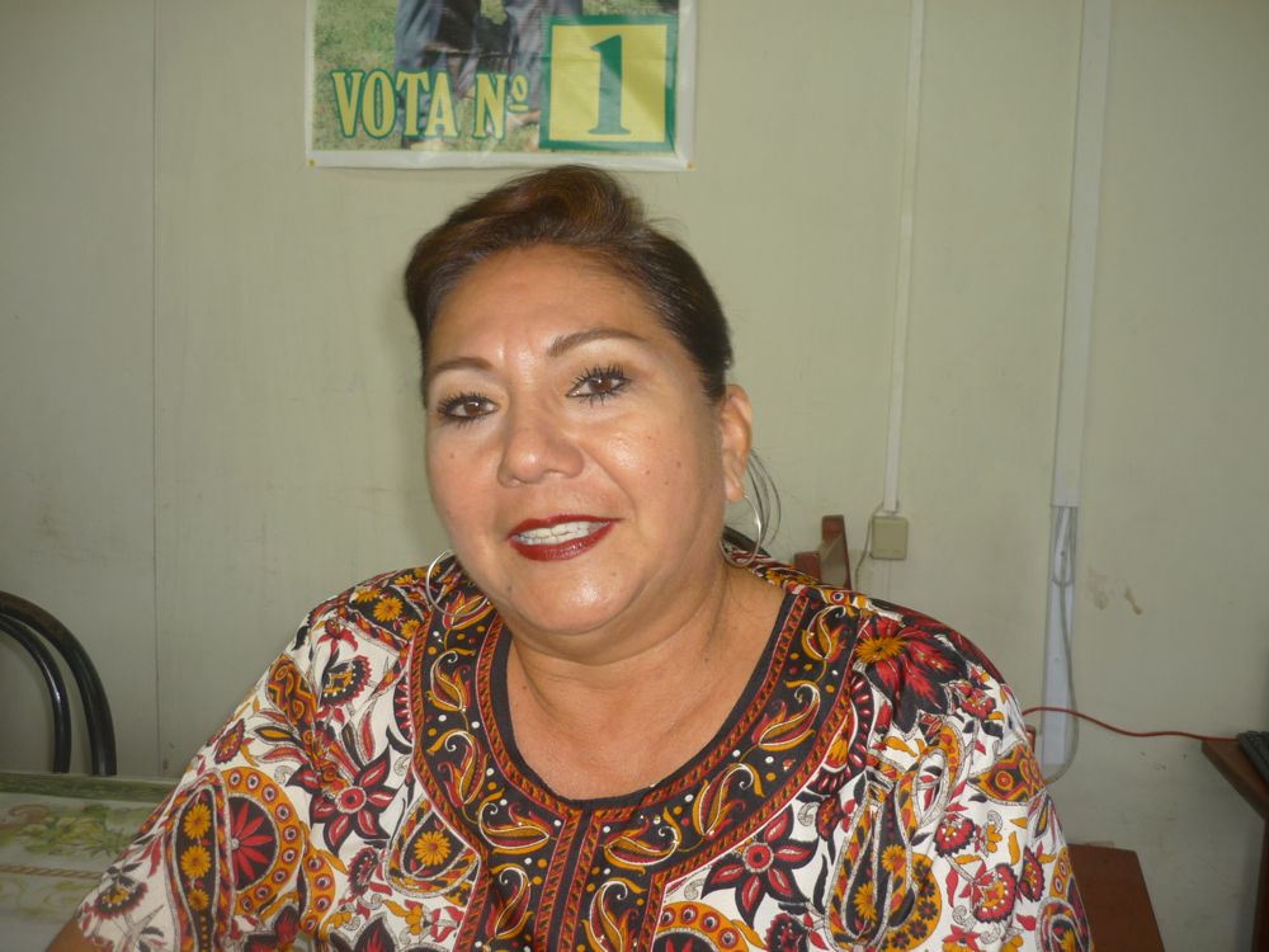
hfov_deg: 55.4
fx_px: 1210
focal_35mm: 33
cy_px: 476
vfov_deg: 42.9
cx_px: 634
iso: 100
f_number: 2.8
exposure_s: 1/30
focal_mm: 5.5
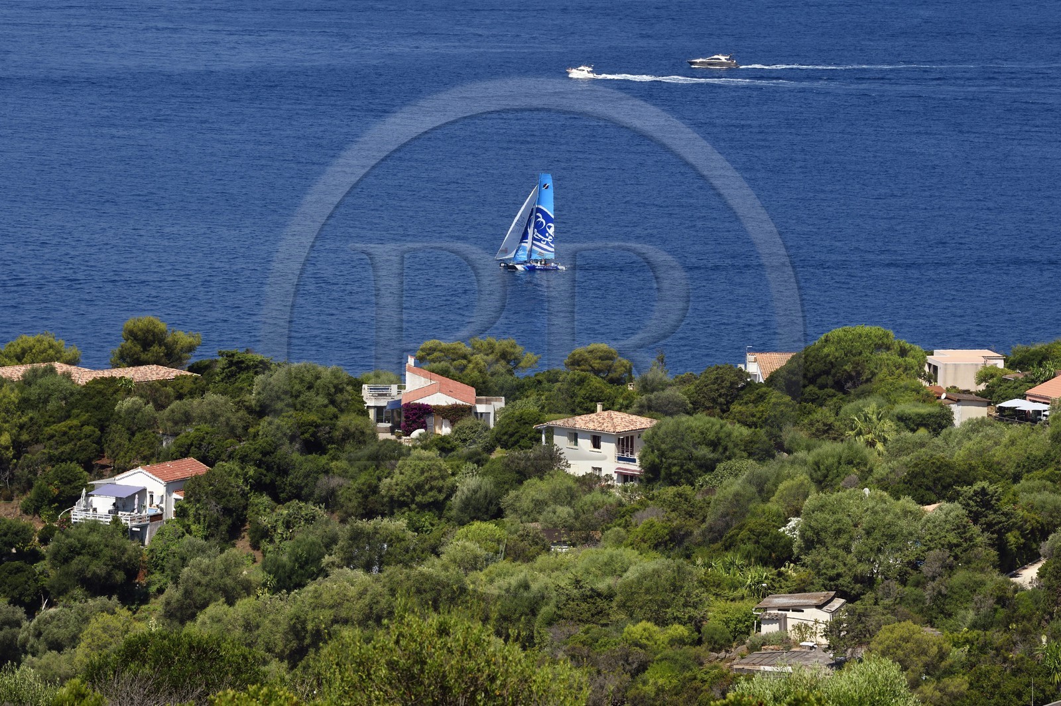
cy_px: 353
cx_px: 530
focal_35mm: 185
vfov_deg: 7.4
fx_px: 5448
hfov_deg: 11.1
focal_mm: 185
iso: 200
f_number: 14
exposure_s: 1/250
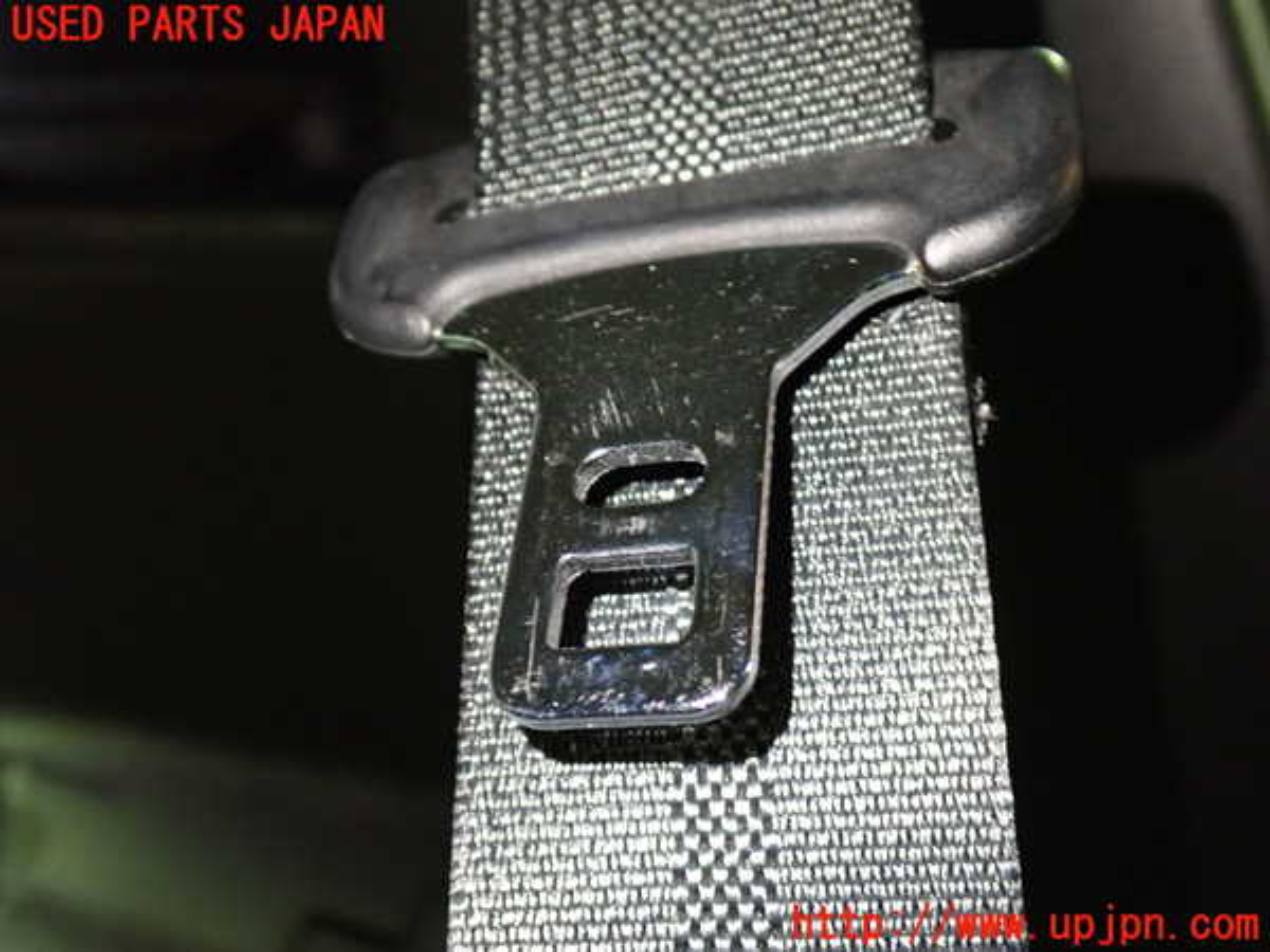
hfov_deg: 49.0
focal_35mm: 38
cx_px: 635
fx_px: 1394
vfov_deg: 37.7
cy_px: 476
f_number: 2.7
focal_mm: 6.83
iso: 800
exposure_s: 1/25
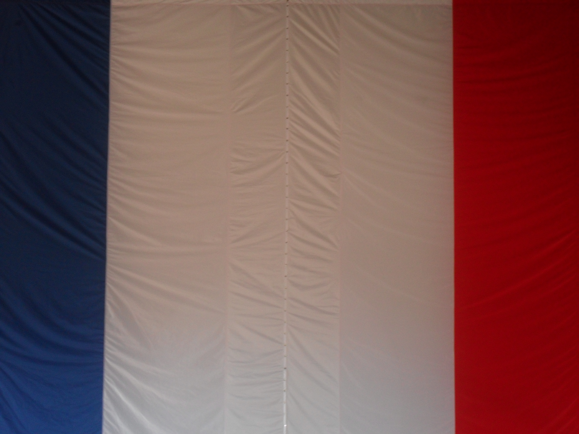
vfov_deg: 14.1
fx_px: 1756
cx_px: 290
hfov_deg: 18.7
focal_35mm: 105
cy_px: 217
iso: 200
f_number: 5.2
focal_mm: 18.6
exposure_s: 1/30
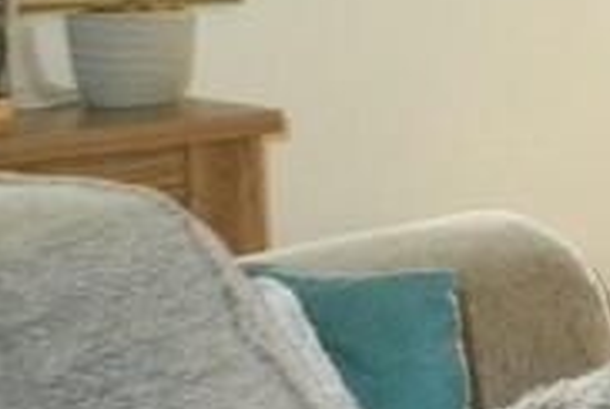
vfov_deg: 13.3
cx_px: 1713
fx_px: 1714
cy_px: -35
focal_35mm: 101
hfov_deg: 12.2
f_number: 3.8
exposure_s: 1/60
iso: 2000
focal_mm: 12
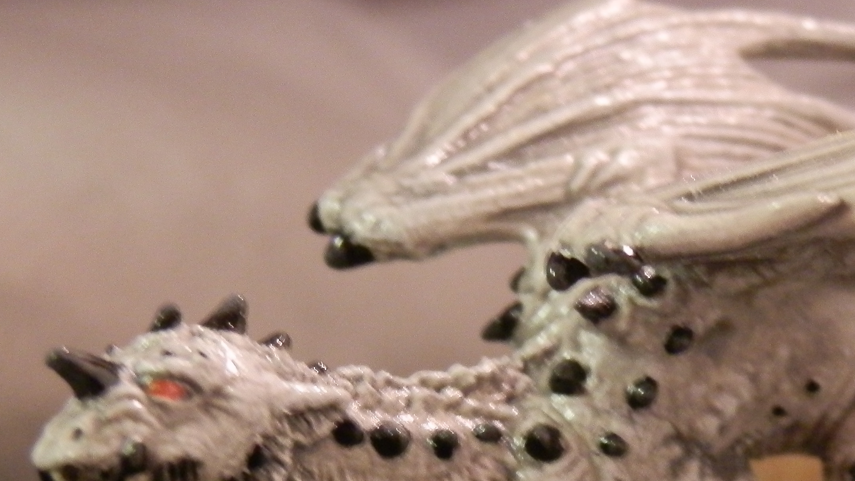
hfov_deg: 16.1
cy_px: 534
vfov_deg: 9.1
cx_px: 751
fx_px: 2992
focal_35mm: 132
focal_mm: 10.99
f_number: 3.7
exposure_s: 1/8
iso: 320
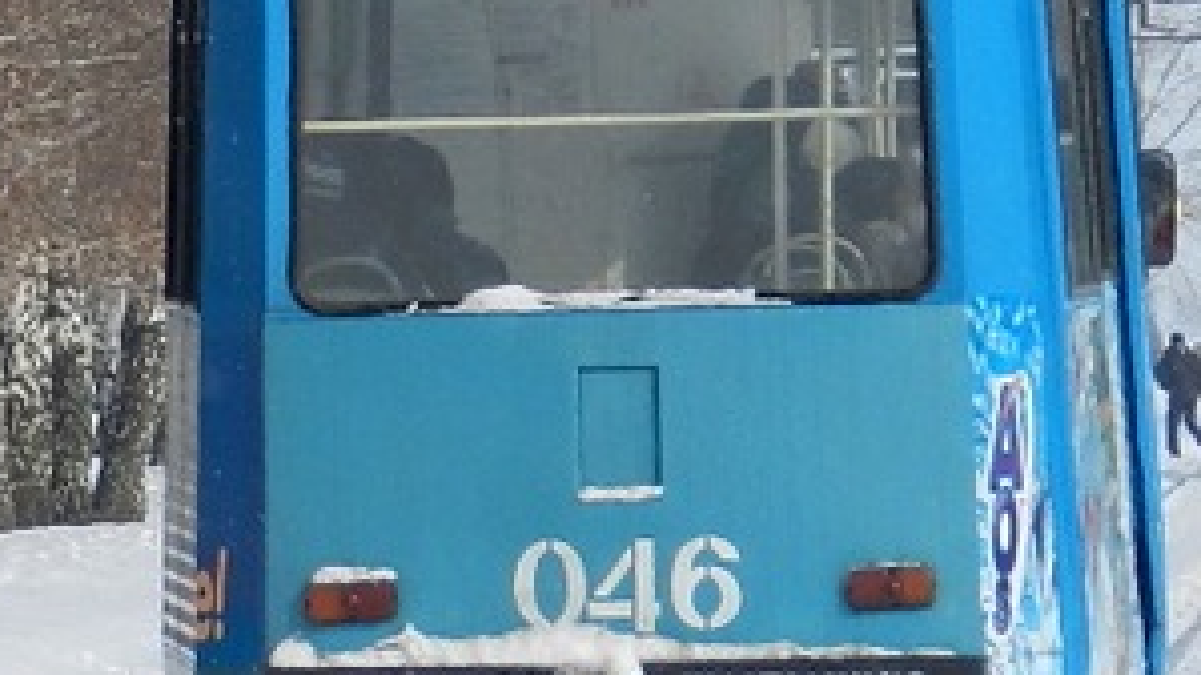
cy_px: -297
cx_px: -480
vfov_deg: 1.3
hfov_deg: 2.3
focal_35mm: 929
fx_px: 29577
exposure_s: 1/1250
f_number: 5.1
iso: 160
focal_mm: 42.4
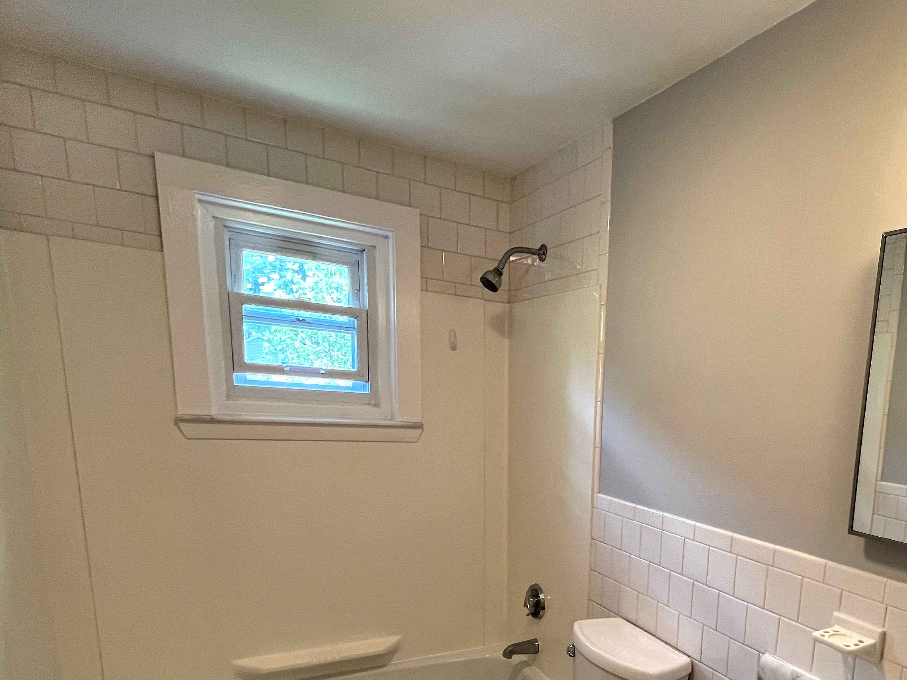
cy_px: 537
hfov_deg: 69.4
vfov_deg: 55.1
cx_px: 672
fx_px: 603
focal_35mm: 23
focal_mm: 1.57
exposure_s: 1/99
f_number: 1.8
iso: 160
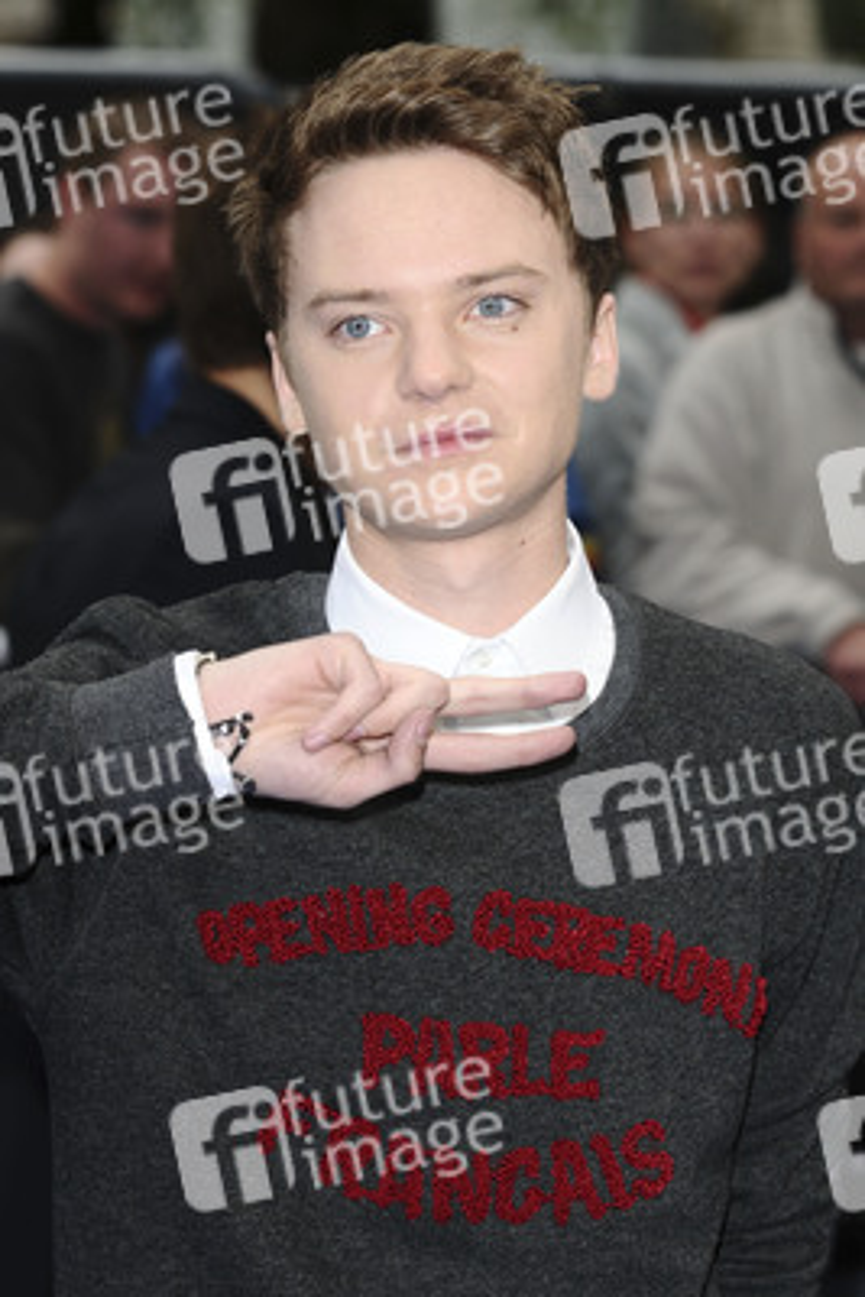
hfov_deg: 9.9
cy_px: 648
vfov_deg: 14.9
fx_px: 4969
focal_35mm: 138
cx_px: 432
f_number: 5
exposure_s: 1/250
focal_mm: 92
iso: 320
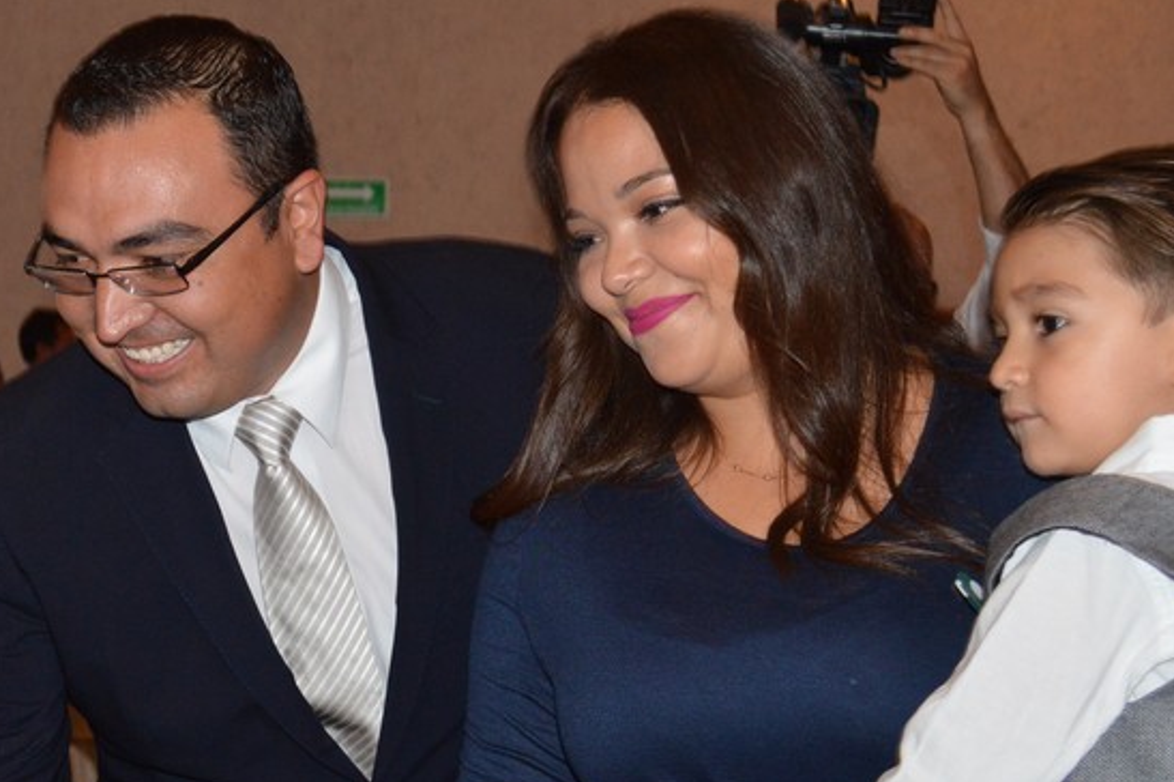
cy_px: 545
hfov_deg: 27.2
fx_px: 2379
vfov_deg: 18.6
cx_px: 230
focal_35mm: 73
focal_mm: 26
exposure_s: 1/60
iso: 800
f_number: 5
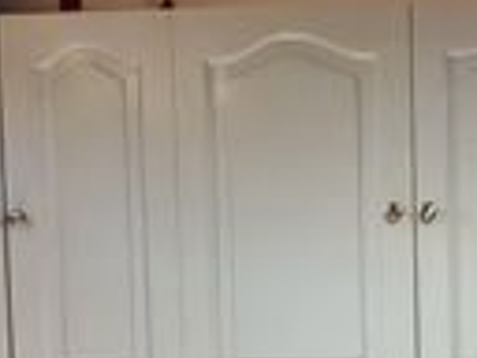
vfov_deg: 11.3
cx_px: 581
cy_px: 552
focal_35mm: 125
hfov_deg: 15.2
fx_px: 1722
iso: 125
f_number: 2.2
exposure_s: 1/50
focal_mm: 1.96
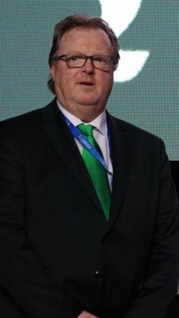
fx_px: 2245
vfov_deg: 8.1
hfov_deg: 4.4
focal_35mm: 266
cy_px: 153
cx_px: 512
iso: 1250
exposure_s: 1/250
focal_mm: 70
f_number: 2.8
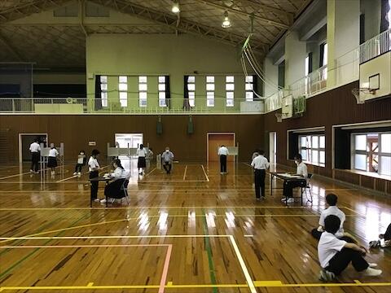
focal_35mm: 31
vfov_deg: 45.4
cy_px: 146
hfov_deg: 58.4
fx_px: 350
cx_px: 196
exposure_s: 1/24
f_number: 2.4
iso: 200
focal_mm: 3.3
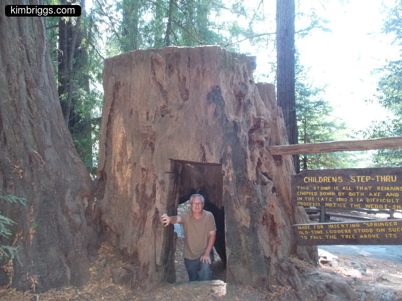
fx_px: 302
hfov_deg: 67.3
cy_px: 150
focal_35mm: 26
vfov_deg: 53.1
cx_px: 201
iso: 320
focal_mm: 4.6
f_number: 3.2
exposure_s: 1/25
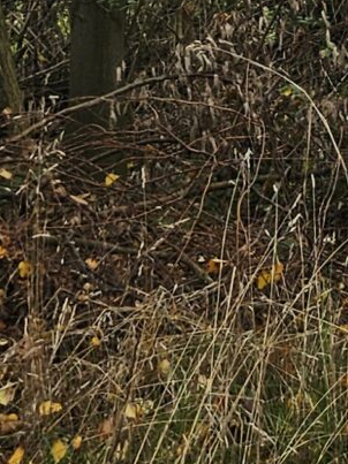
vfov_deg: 11.1
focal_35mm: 146
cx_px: 398
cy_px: -698
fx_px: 1958
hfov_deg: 10.0
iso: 25
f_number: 1.8
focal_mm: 5.4
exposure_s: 1/475
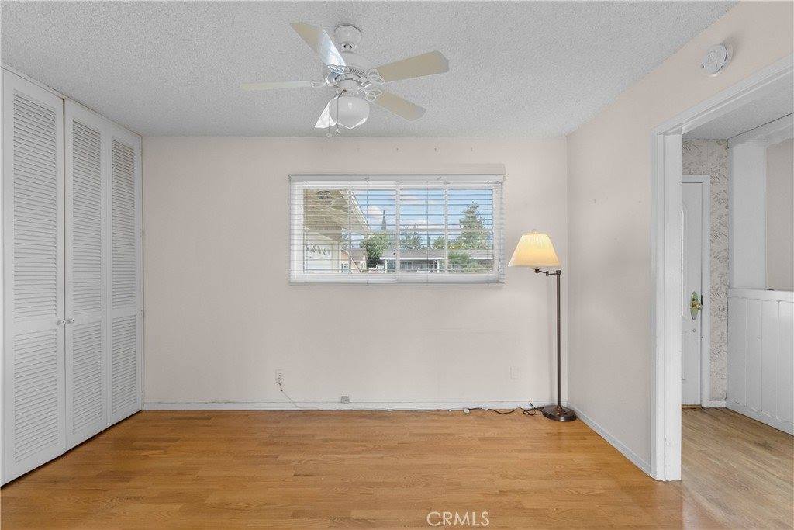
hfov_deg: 96.7
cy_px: 265
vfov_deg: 73.8
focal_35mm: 16
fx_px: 353
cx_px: 397
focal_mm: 16
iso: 2000
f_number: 8
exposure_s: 1/30
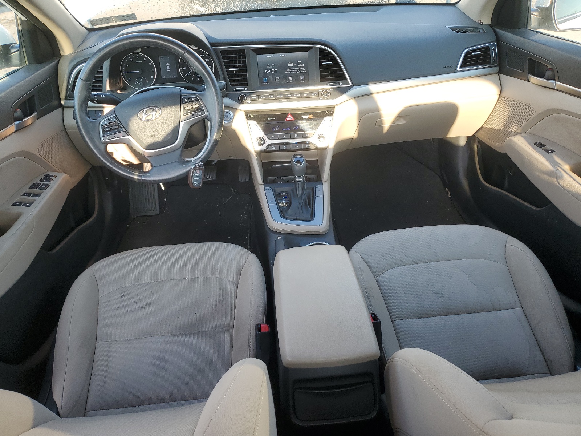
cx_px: 290
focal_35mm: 26
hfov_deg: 67.3
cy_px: 218
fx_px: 436
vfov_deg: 53.1
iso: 50
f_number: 1.5
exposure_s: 1/200
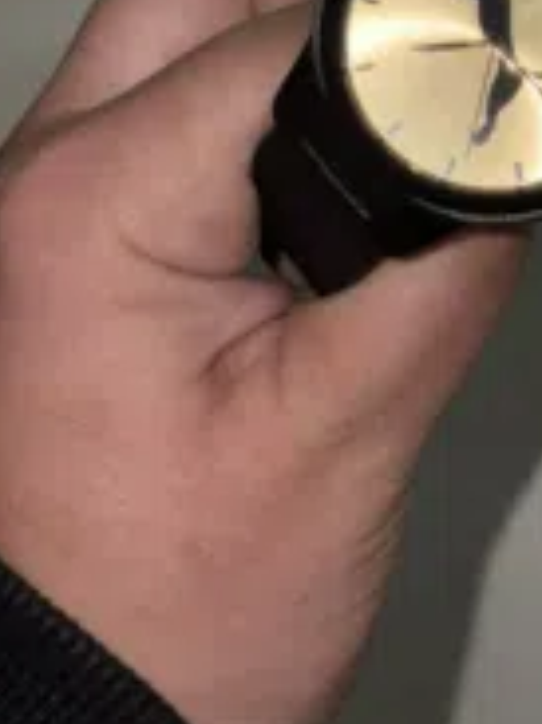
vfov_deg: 18.4
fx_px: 2195
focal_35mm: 105
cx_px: 411
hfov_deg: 14.0
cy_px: 67
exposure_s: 1/29
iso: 50
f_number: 1.78
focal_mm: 6.86
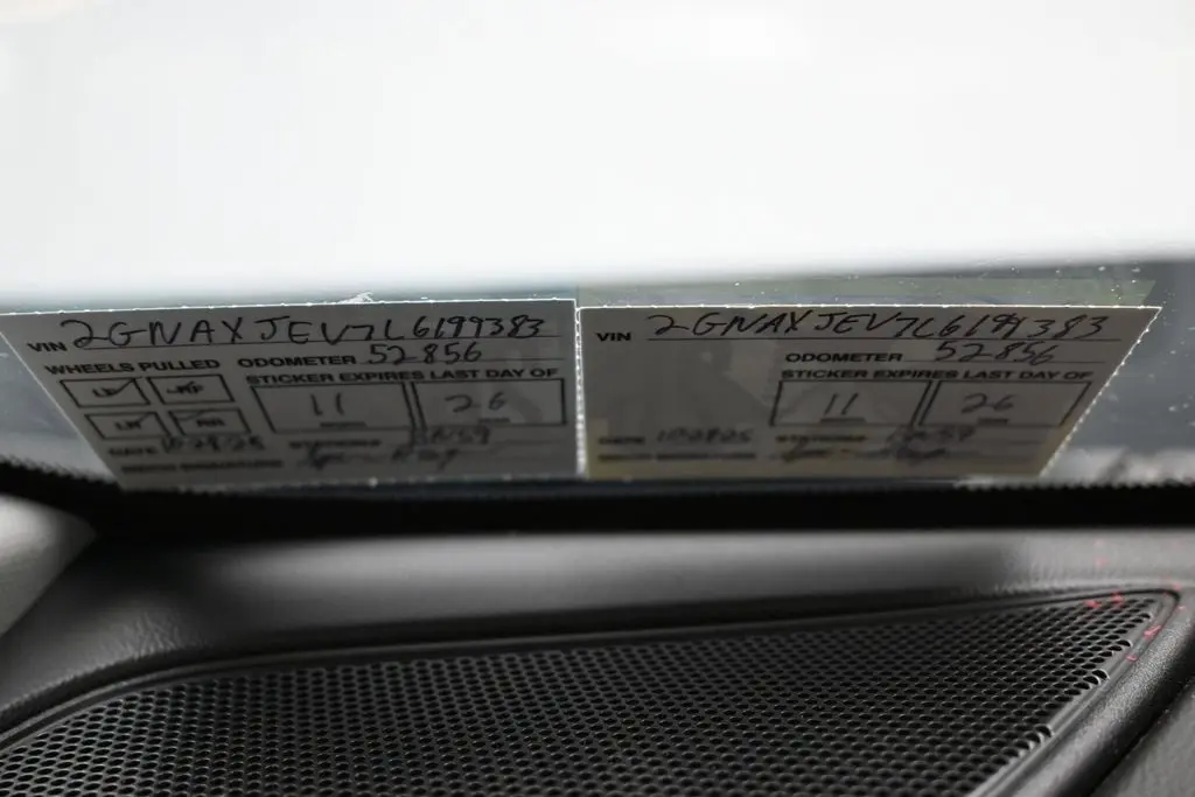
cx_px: 598
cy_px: 398
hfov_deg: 51.3
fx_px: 1245
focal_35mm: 38
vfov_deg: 35.5
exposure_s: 1/125
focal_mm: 25
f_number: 4.2
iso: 640
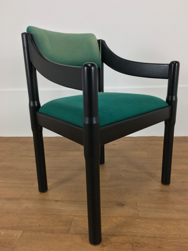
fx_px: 210
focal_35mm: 29
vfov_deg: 61.7
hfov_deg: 48.2
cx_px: 94
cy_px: 126
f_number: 2.2
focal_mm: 4.15
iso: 50
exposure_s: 1/33
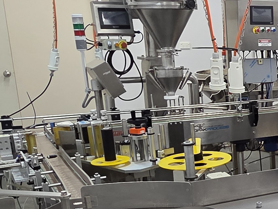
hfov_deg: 26.4
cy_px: 161
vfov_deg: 23.7
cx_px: 370
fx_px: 490
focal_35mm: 61
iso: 125
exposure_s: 1/100
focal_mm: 2.2
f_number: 2.2
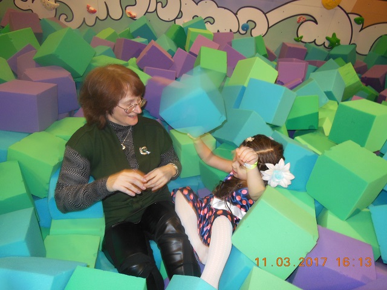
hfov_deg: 69.4
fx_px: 279
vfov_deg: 54.9
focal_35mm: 25
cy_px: 145
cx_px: 194
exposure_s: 1/25
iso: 200
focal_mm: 4.5
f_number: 3.5
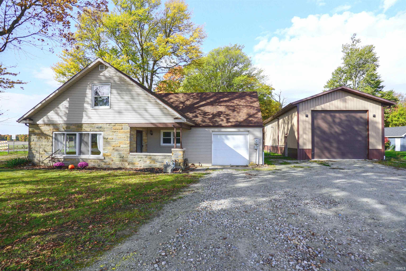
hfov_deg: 93.2
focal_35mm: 17
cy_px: 136
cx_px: 203
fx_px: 192
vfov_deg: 70.5
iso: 100
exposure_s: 1/80
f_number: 11
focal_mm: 17
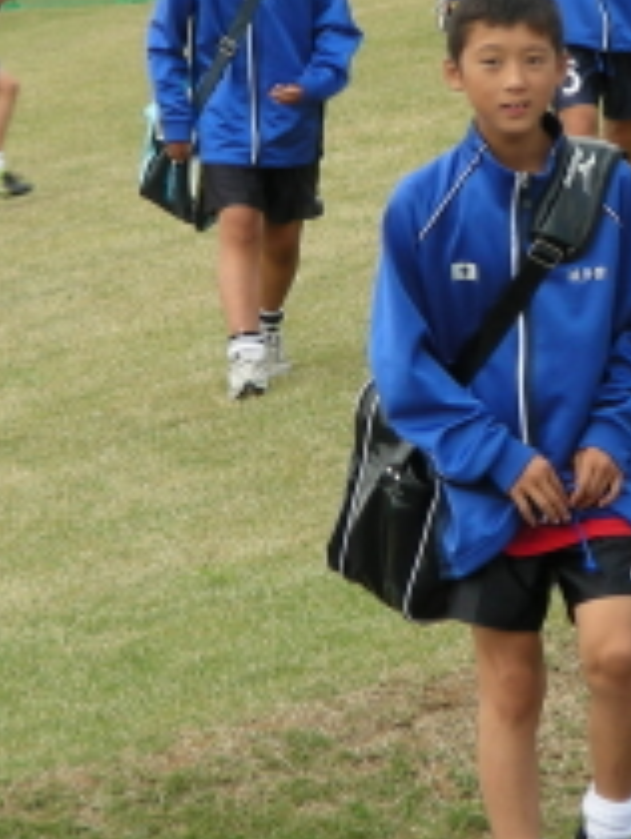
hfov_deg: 6.0
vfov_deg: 8.0
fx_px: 5967
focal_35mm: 246
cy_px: 447
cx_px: 495
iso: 50
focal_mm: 24.7
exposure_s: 1/138
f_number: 4
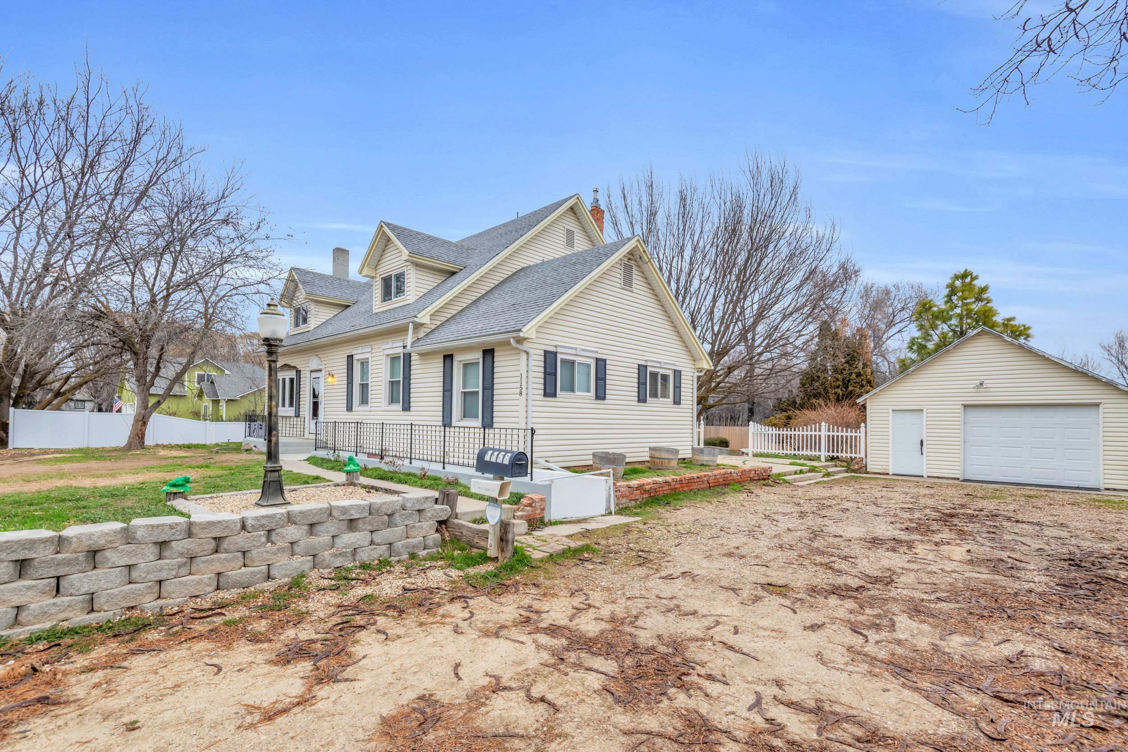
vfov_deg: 73.8
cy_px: 376
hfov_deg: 96.7
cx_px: 564
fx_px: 501
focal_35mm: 16
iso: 500
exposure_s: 1/60
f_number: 11
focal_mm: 16
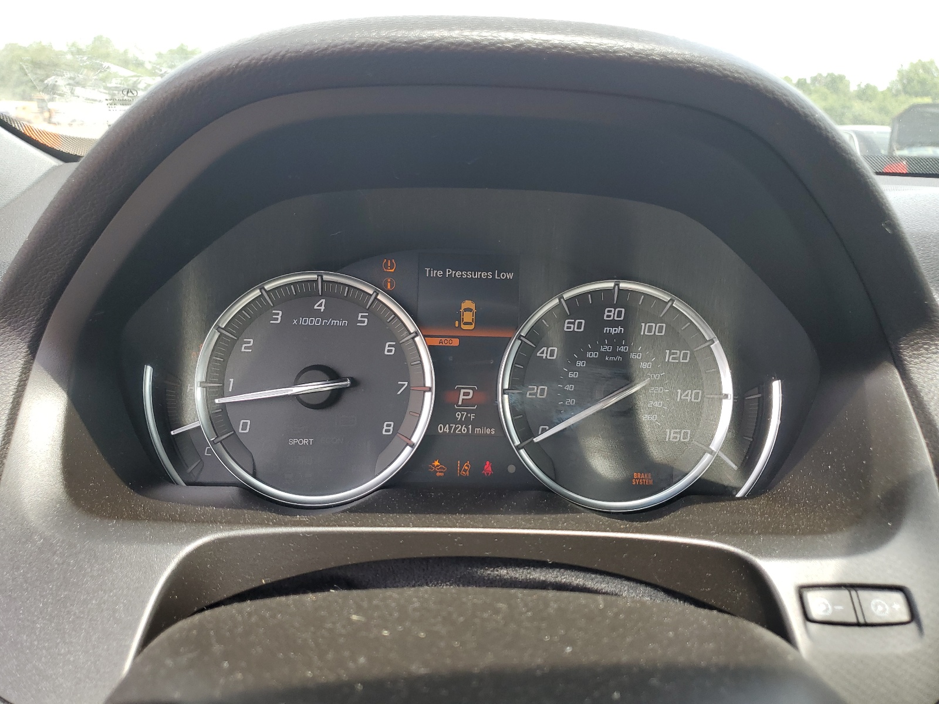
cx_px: 470
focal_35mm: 26
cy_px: 352
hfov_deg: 67.3
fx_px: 705
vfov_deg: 53.1
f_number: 1.5
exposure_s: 1/345
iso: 50
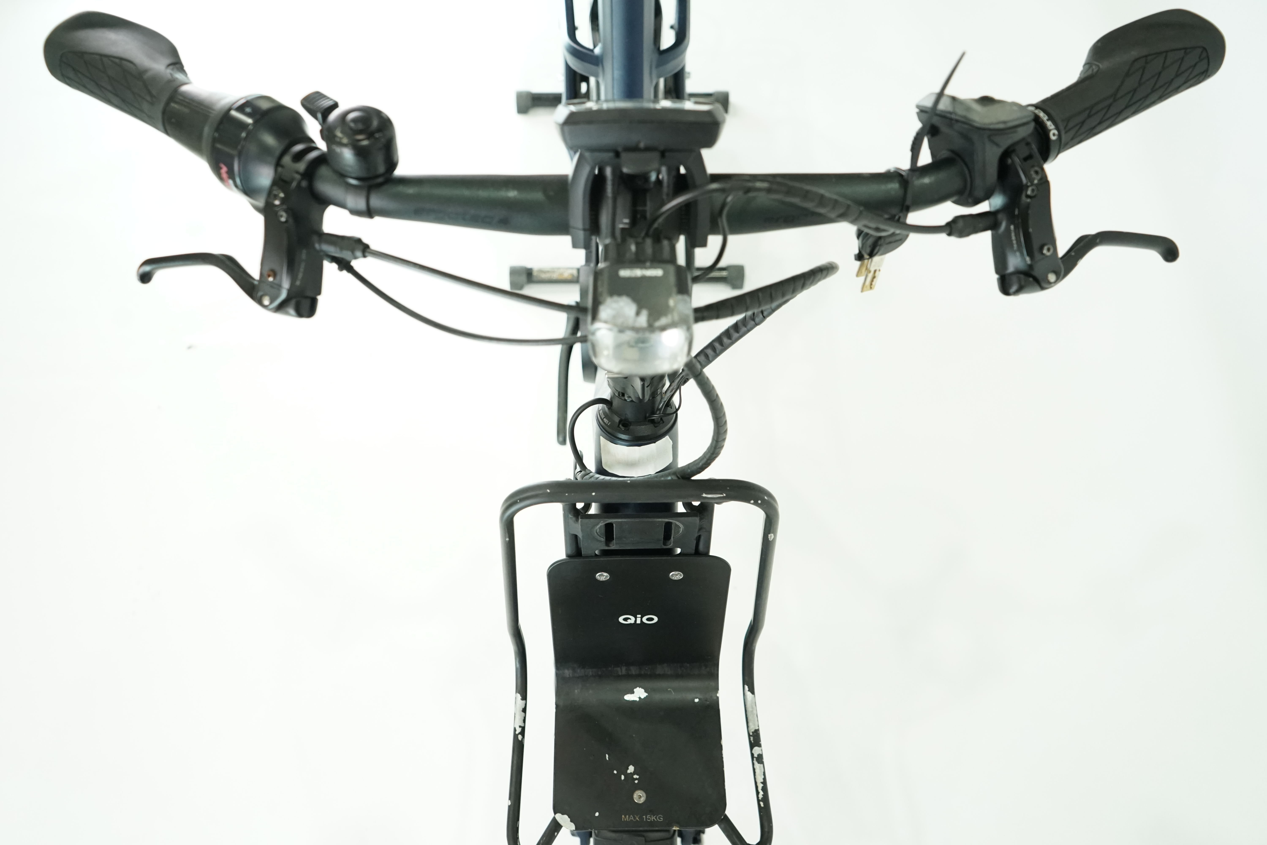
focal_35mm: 28
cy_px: 422
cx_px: 634
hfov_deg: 65.5
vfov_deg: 46.4
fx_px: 985
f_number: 5
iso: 2500
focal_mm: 28
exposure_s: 1/200
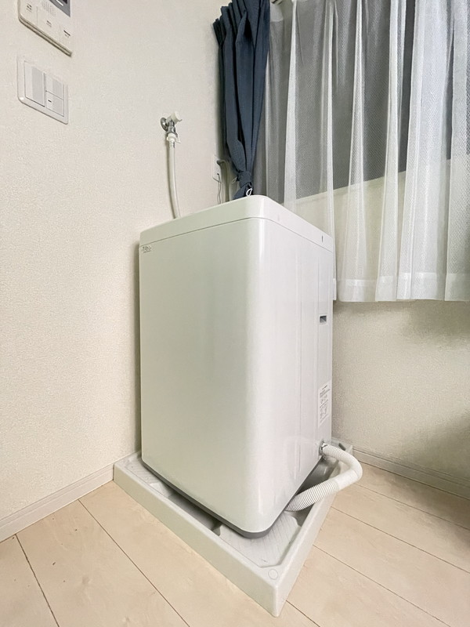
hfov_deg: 85.7
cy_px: 314
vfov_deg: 102.1
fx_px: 253
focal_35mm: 14
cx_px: 235
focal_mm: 1.55
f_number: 2.4
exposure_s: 1/35
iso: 1600
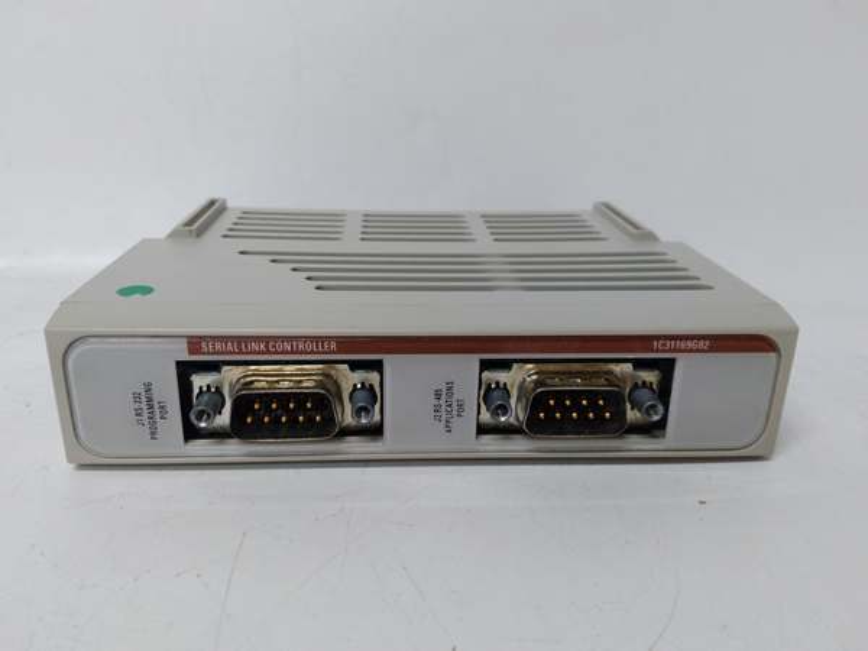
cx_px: 434
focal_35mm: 27
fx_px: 677
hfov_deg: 65.3
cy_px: 326
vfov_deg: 51.4
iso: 182
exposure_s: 1/33
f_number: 2
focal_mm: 3.79
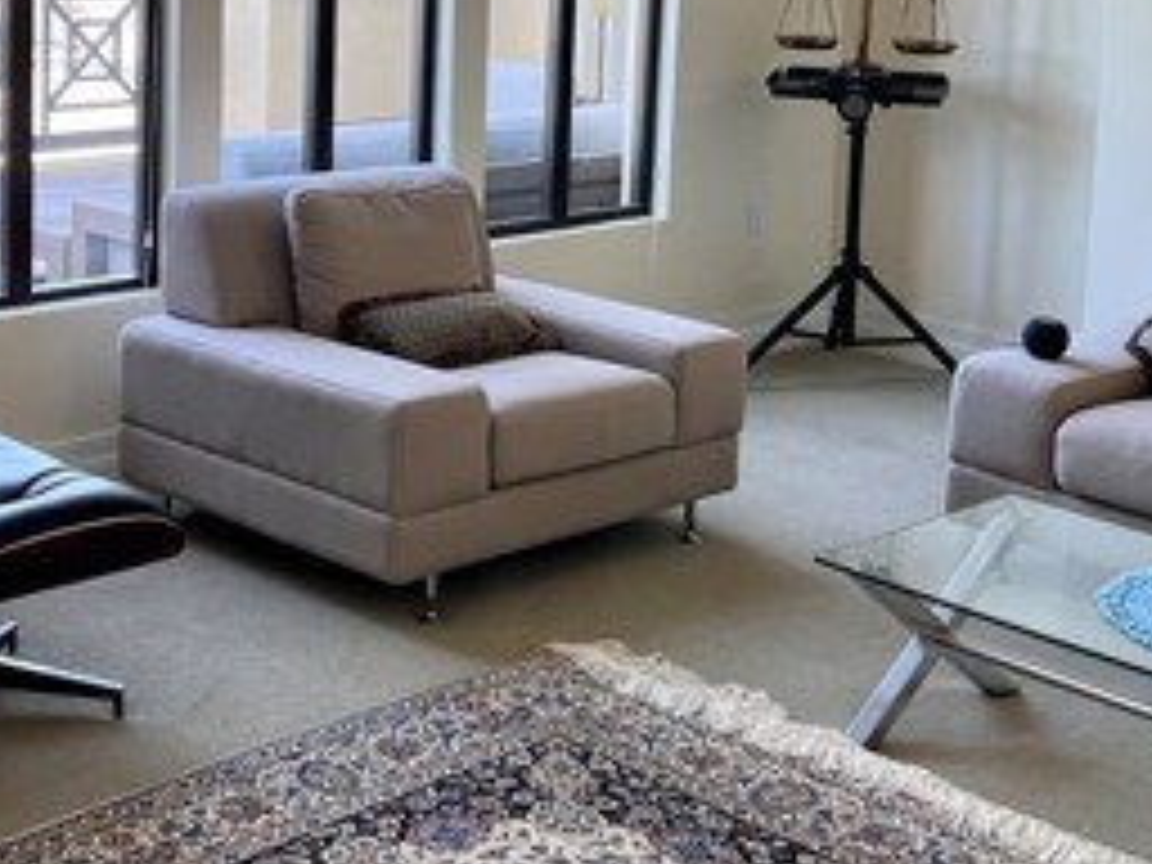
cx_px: 378
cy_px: 108
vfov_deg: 22.1
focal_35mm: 65
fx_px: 2163
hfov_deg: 29.6
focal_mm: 5.7
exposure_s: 1/121
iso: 50
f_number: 1.5
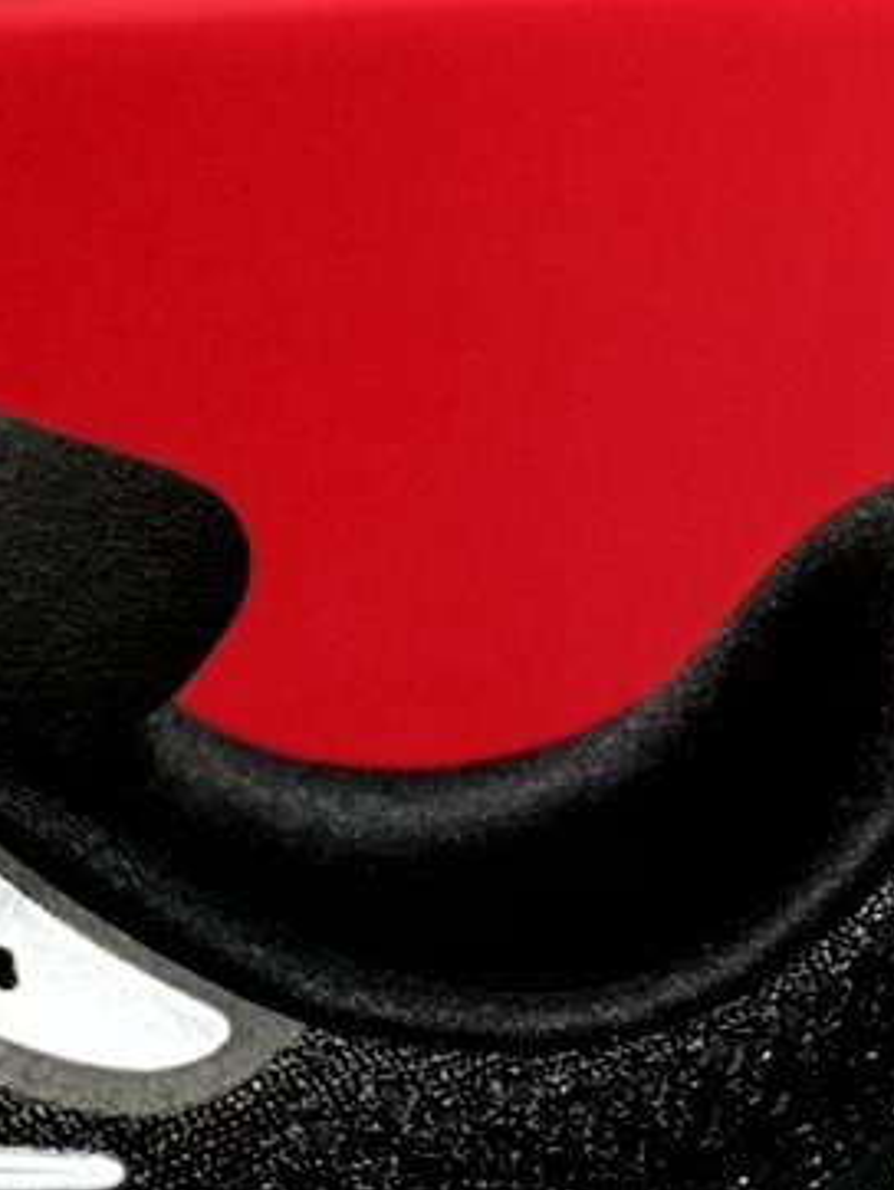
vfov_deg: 11.5
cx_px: -529
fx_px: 5916
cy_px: 572
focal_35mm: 172
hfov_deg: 8.4
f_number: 1.6
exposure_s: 1/100
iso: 40
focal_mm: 5.1
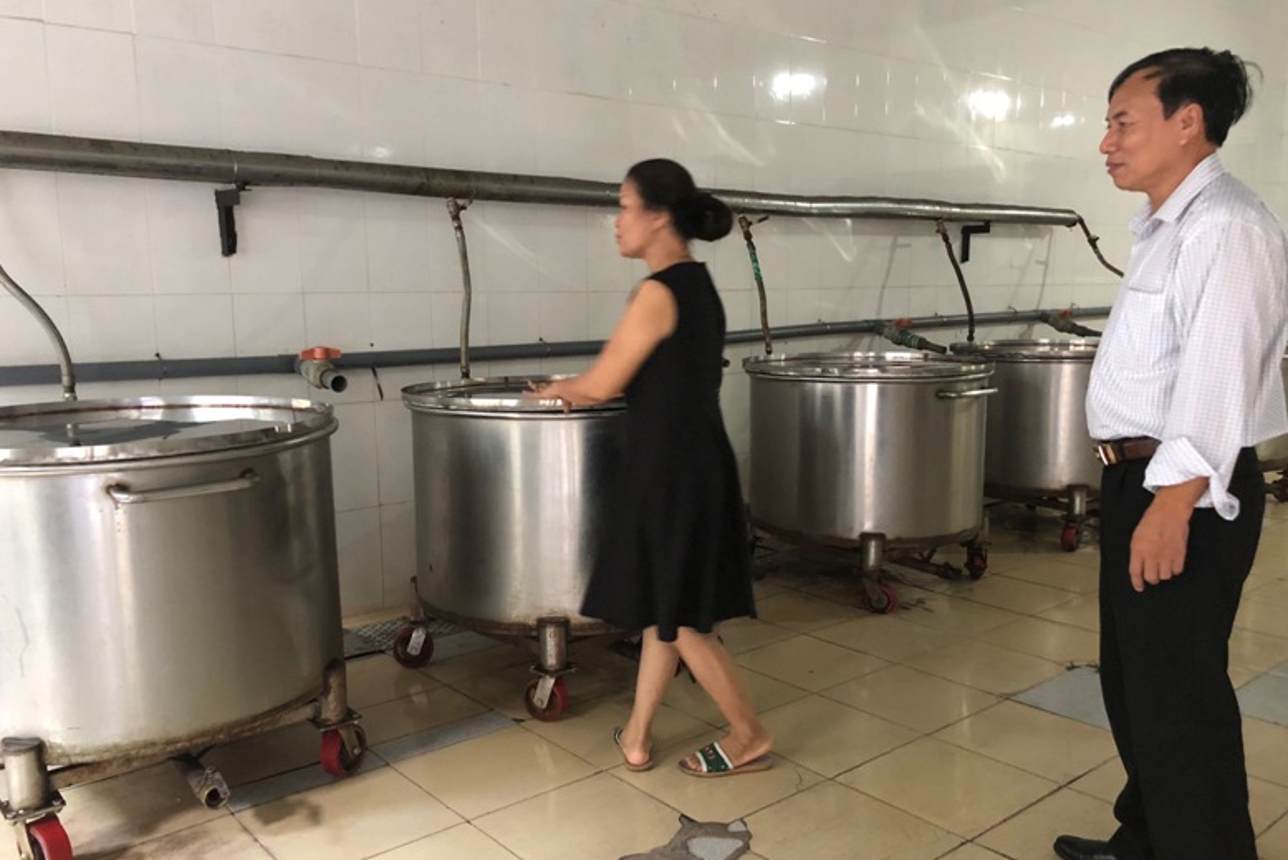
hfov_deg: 60.3
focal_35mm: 31
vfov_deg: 42.3
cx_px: 636
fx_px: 1109
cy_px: 462
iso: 100
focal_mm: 3.99
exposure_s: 1/9
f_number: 1.8
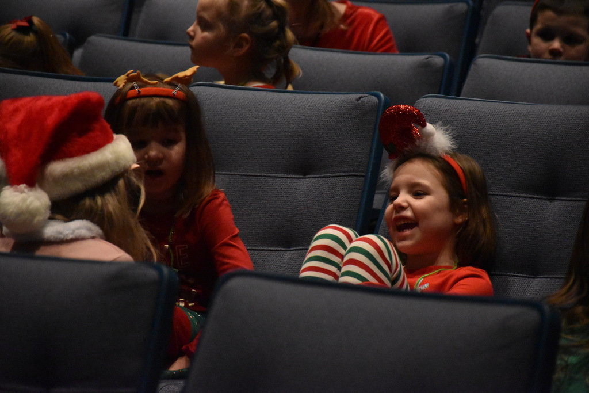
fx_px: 3436
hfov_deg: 9.8
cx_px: 294
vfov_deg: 6.5
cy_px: 196
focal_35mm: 210
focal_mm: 140
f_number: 5.6
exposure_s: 1/320
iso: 8000
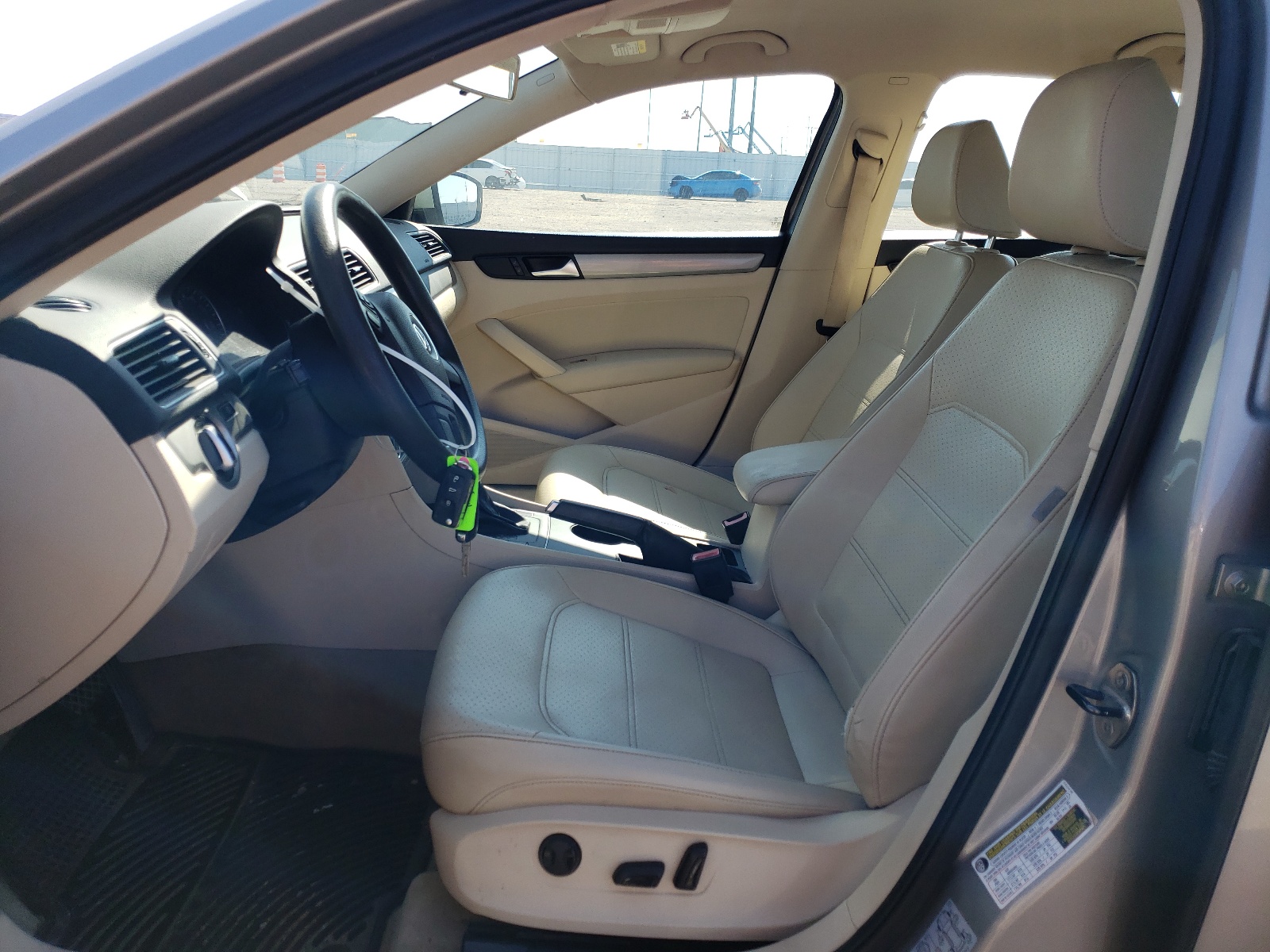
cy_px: 476
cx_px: 635
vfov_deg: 53.1
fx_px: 954
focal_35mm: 26
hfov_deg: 67.3
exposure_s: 1/1000
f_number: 1.5
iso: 50
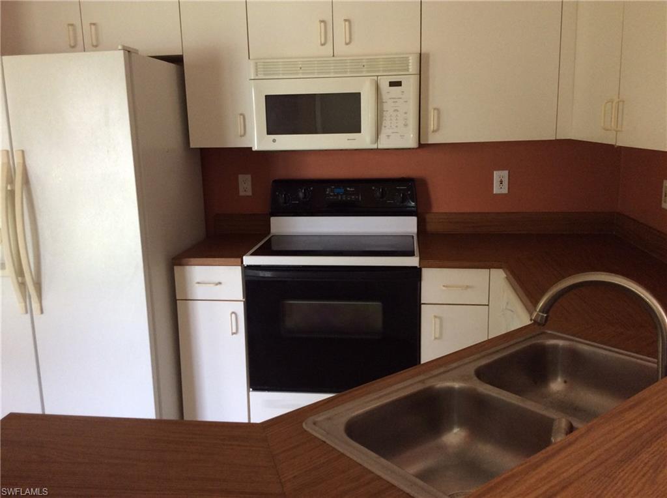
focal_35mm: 32
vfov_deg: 44.0
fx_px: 615
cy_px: 249
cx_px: 334
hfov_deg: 56.9
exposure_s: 1/25
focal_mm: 3.3
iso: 80
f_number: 2.4
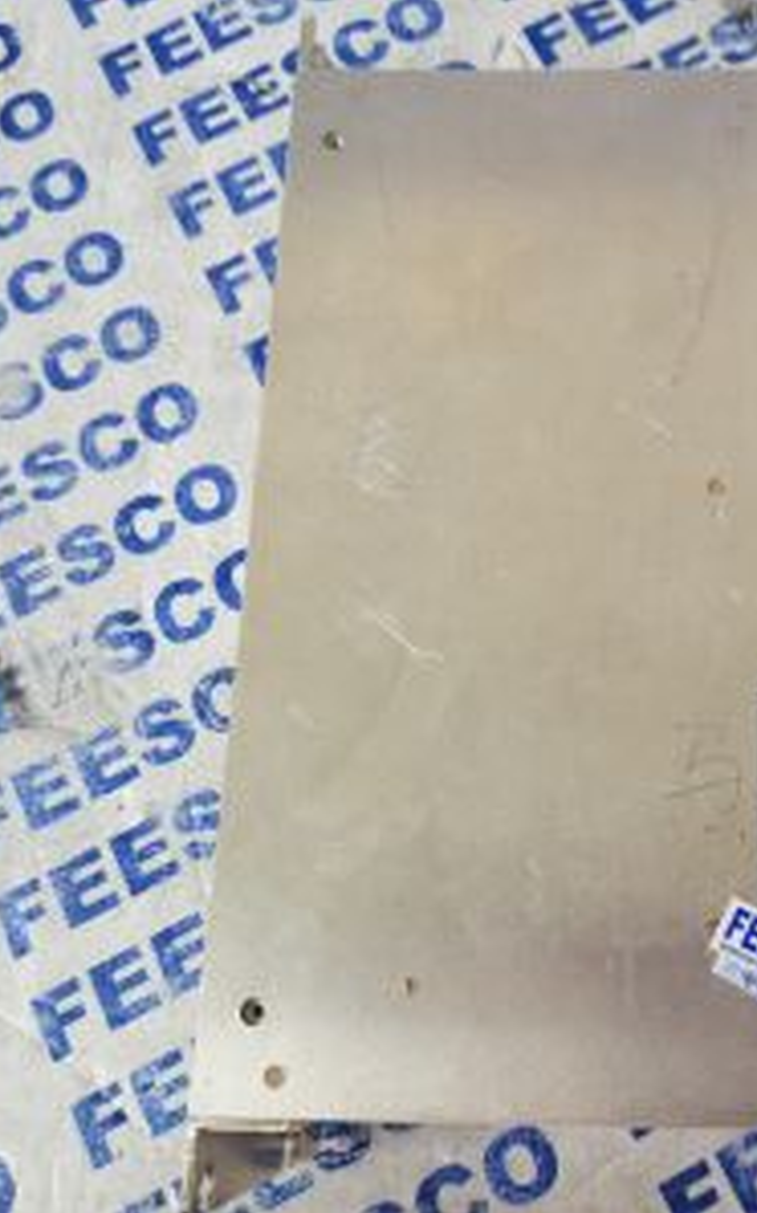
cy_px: 606
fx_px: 1223
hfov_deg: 33.1
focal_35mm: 37
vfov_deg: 52.8
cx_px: 639
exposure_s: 1/33.3
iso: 640
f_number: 1.8
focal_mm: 5.58
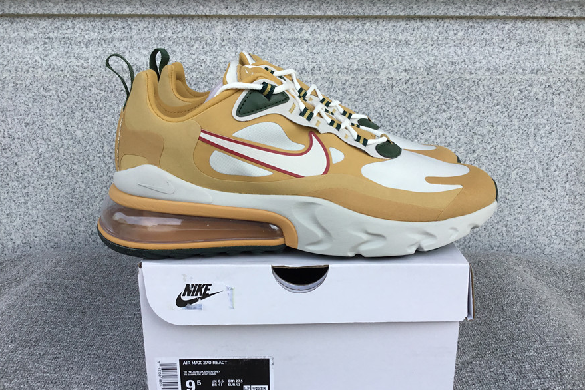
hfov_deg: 57.2
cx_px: 296
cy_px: 206
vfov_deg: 40.0
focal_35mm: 33
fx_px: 536
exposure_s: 1/536
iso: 25
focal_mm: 3.3
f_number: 2.4
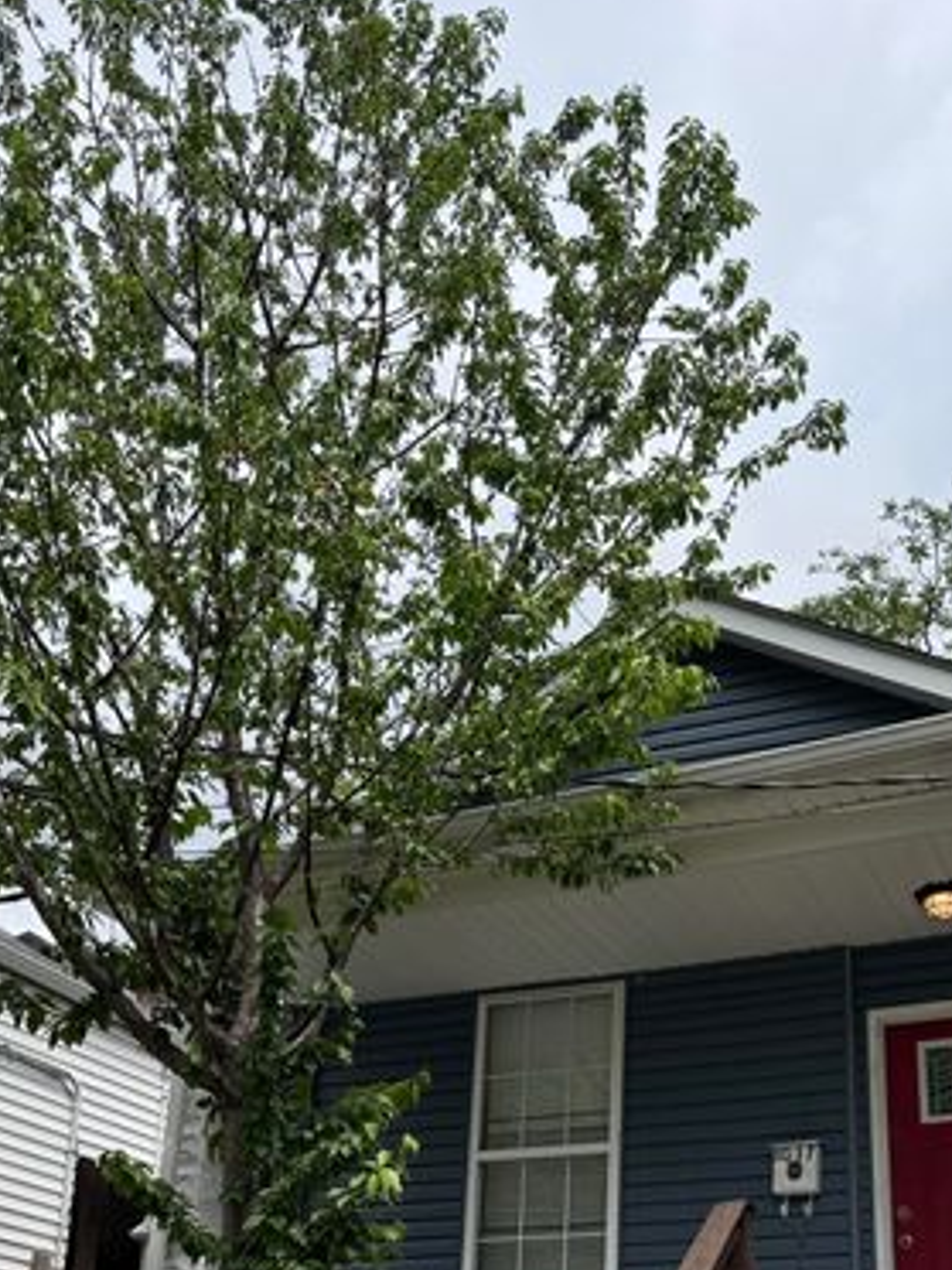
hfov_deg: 33.4
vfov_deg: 41.8
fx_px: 1577
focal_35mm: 43
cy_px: 1033
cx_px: 604
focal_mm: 6.76
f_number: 1.78
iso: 80
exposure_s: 1/4608
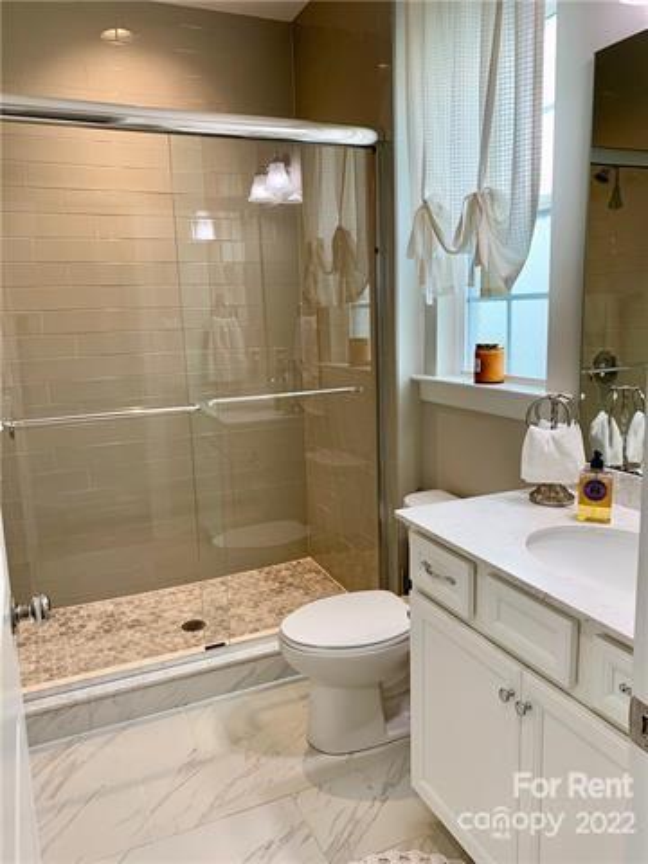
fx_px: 649
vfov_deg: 67.3
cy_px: 432
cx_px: 324
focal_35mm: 26
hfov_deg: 53.1
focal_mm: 4.25
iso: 50
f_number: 1.8
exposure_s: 1/60
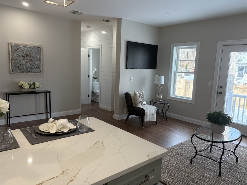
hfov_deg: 67.3
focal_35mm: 26
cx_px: 124
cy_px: 92
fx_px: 186
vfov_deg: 53.1
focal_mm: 5.96
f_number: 1.6
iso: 125
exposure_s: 1/229
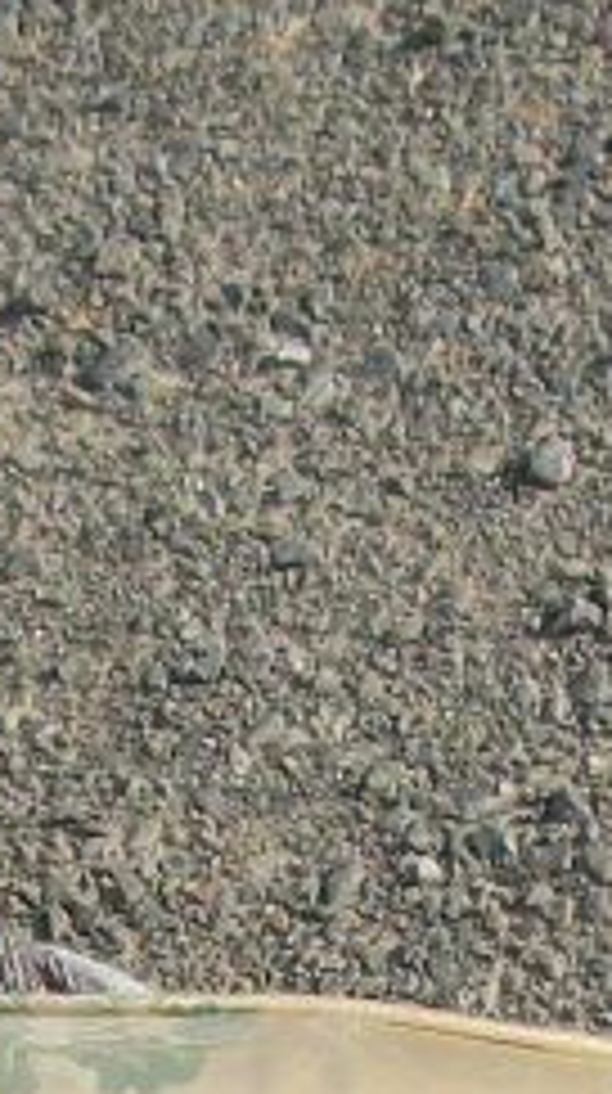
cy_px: 2012
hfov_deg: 6.6
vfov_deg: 10.9
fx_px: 5329
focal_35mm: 184
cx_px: 220
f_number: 8.8
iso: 80
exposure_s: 1/200
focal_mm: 5.7
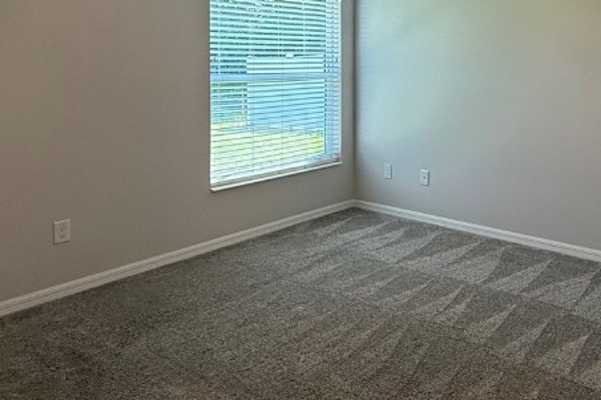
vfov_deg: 38.2
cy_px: 69
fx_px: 551
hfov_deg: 55.2
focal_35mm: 33
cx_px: 431
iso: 125
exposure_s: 1/120
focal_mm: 2.22
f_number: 2.2
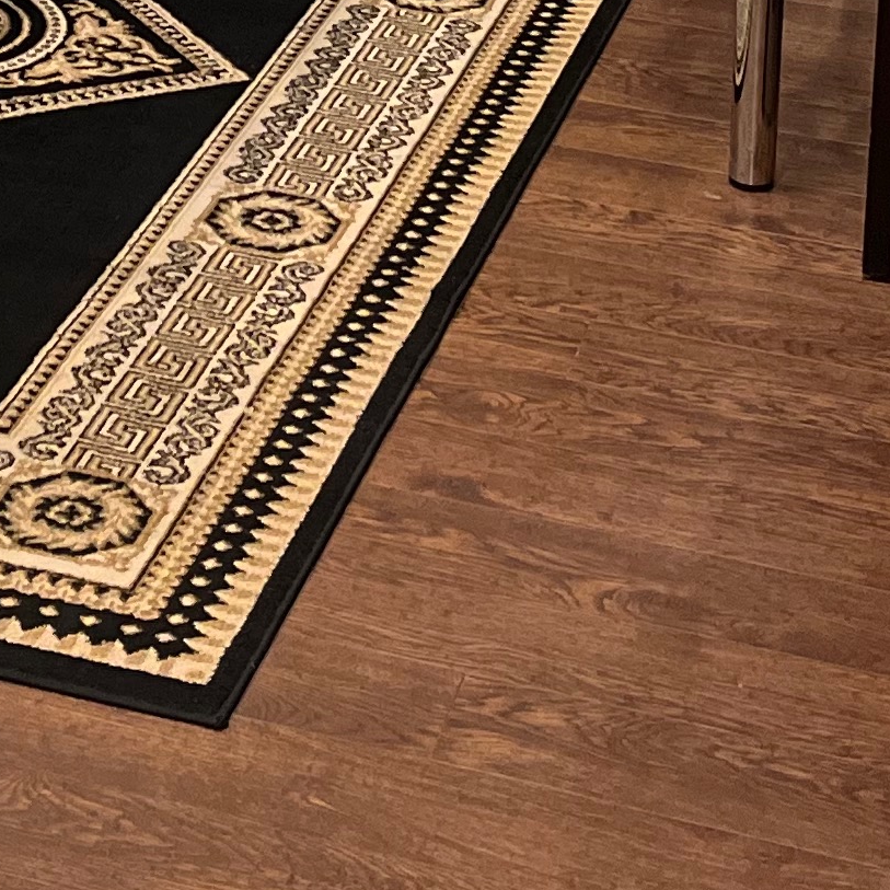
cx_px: 45
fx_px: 3316
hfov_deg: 15.1
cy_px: -750
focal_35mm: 114
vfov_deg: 13.6
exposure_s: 1/60
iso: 320
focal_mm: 5.1
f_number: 1.6
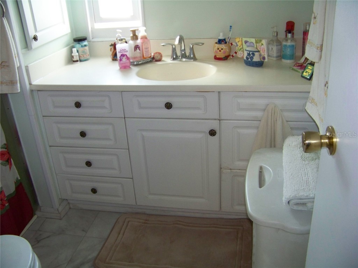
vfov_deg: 39.7
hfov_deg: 51.4
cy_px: 134
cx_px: 179
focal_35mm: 36
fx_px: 372
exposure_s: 1/30
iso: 200
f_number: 2.8
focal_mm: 5.85
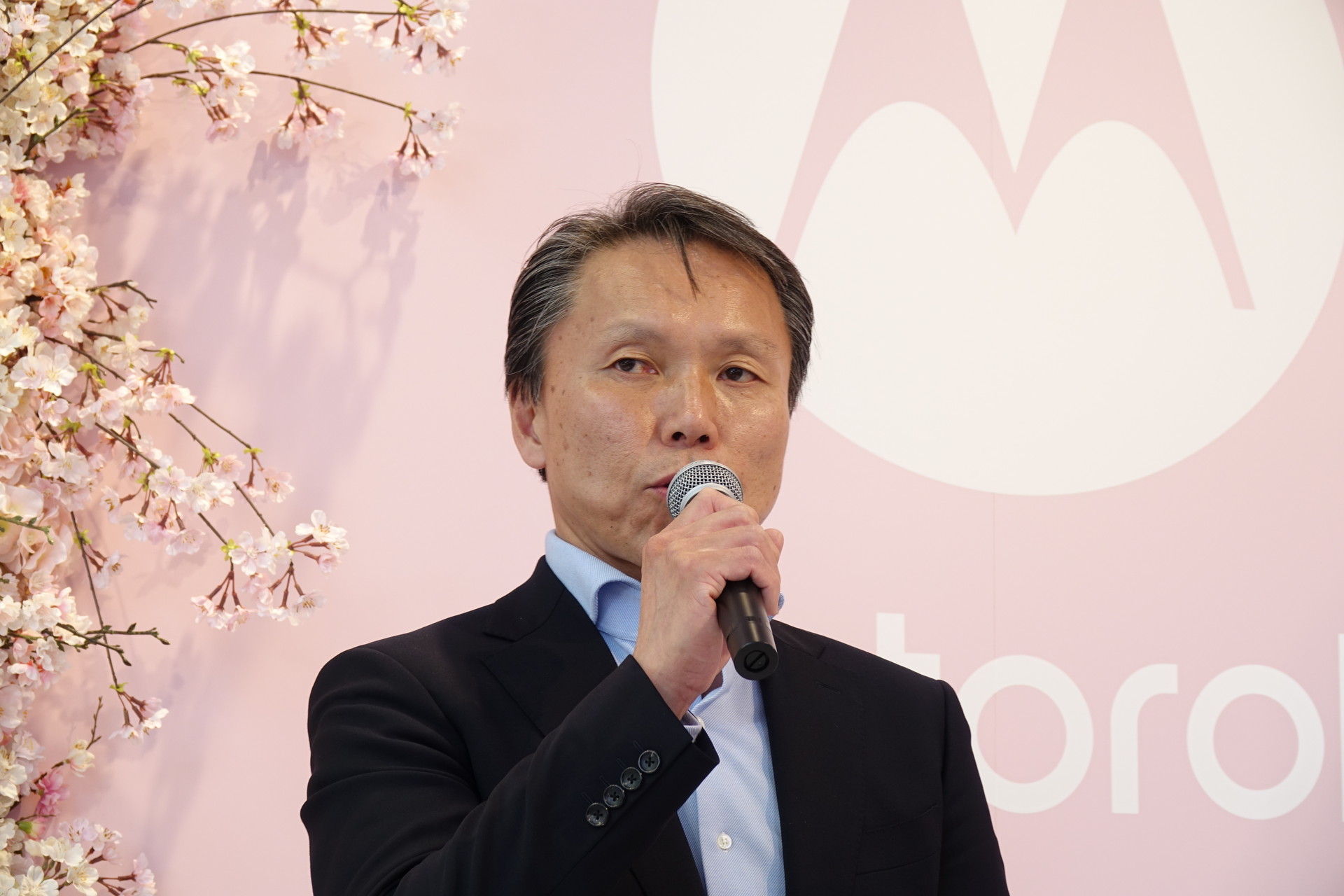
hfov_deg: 18.4
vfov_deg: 12.3
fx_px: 4144
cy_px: 448
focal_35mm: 111
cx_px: 672
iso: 200
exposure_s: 1/125
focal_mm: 40.73
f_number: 4
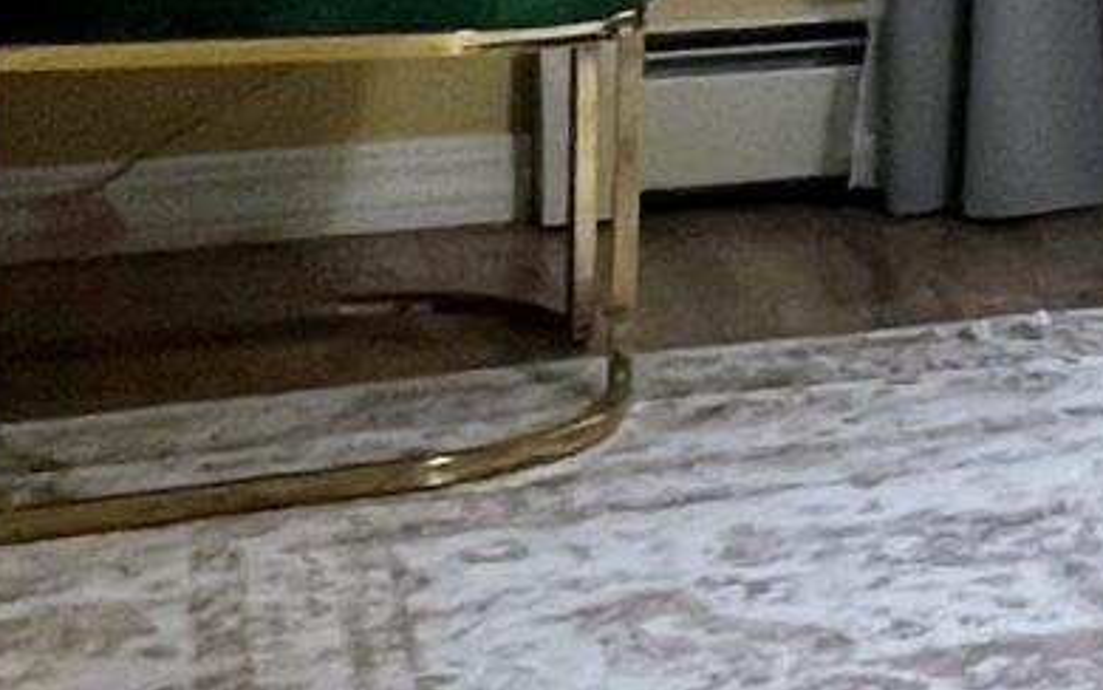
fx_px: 3187
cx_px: 2127
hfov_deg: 15.9
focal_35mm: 106
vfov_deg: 11.5
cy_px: -515
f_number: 1.8
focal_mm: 1.57
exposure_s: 1/60
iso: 160
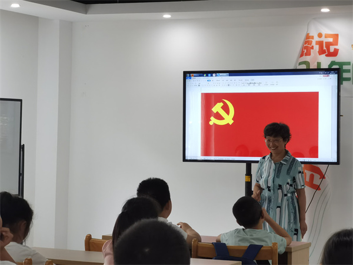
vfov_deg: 13.8
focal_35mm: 107
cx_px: 176
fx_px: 1091
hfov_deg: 18.4
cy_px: 132
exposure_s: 1/50
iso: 125
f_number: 2.4
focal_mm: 7.48
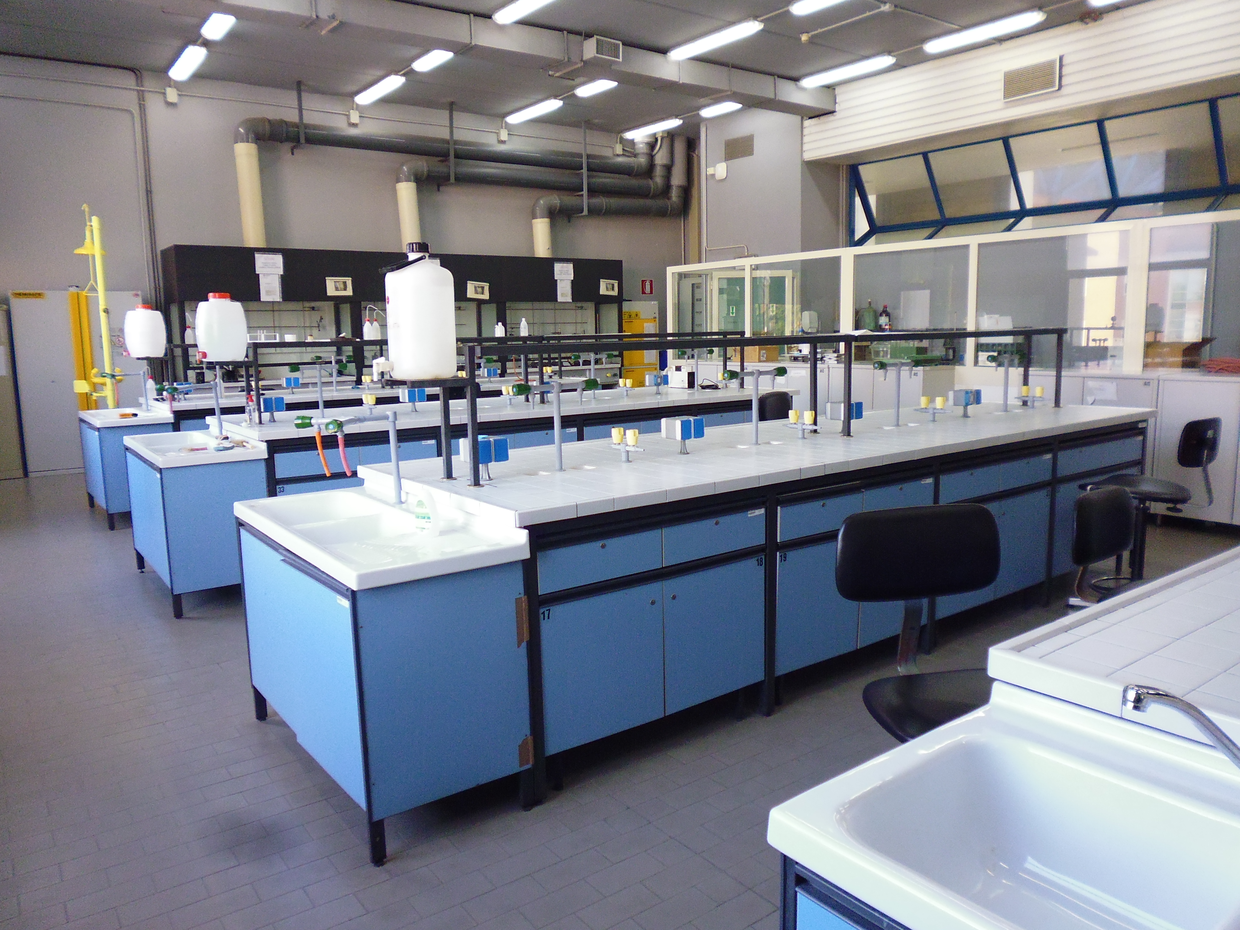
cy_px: 465
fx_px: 860
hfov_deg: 71.6
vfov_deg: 56.8
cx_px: 620
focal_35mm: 24
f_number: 2.8
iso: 250
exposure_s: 1/60
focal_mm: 4.3
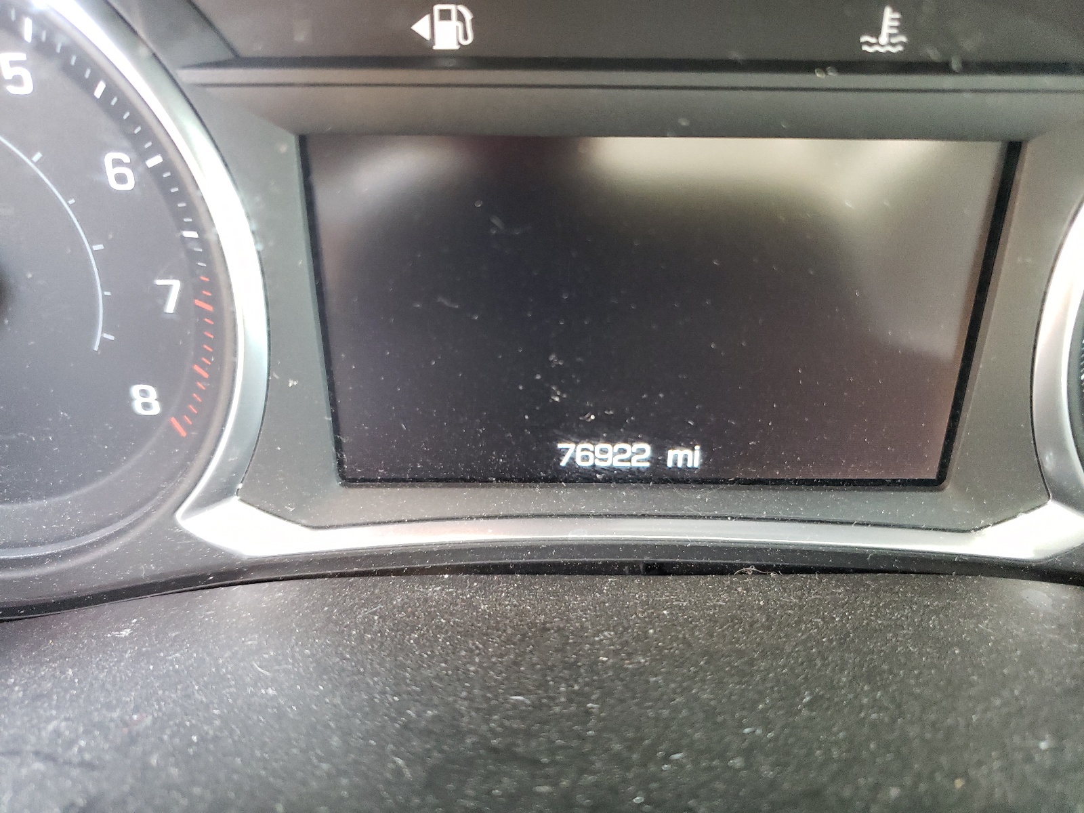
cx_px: 542
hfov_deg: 67.3
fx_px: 814
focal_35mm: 26
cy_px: 406
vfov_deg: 53.1
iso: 381
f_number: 1.5
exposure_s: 1/30
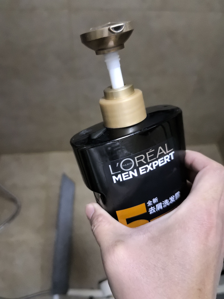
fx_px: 233
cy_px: 150
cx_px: 112
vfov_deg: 65.3
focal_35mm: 27
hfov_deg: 51.4
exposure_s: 1/99.9
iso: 1250
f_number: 1.4
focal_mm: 5.75
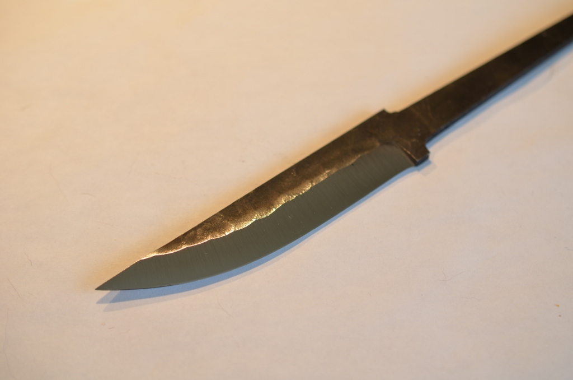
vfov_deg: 22.5
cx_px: 286
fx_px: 953
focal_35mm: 60
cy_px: 190
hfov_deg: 33.5
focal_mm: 40
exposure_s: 1/60
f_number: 4
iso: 200
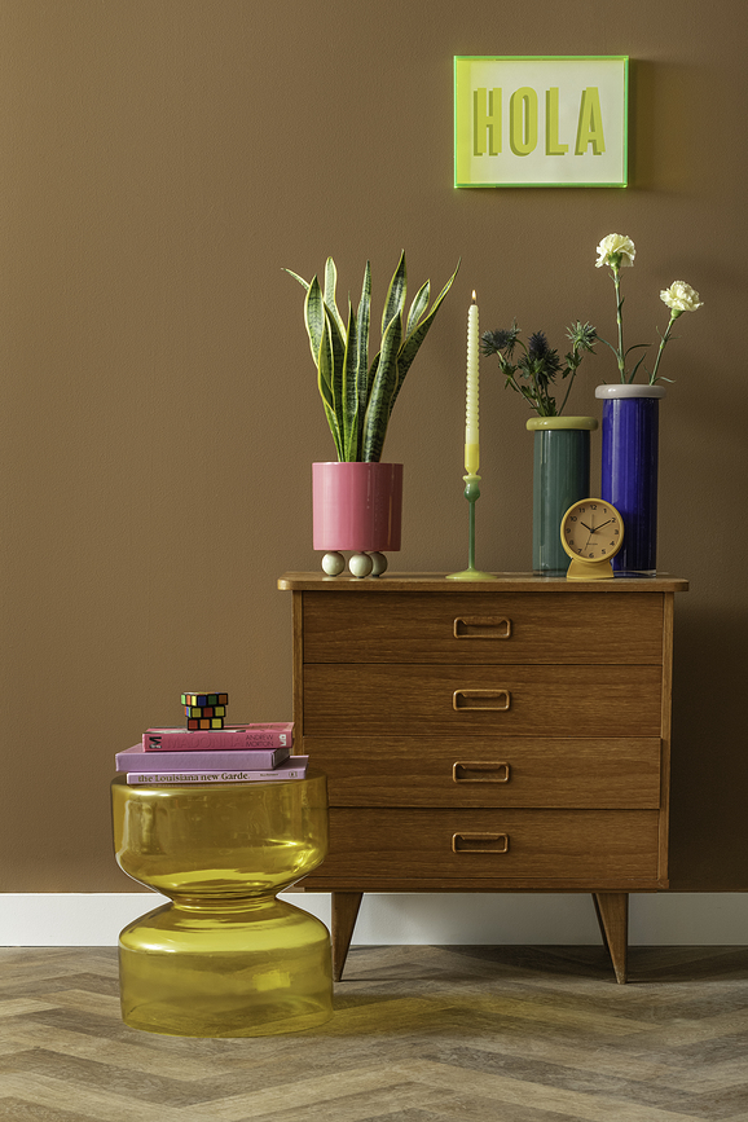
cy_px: 561
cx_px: 374
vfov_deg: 24.8
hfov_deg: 16.7
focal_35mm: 82
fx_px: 2555
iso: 400
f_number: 11
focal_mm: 82
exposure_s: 1/125
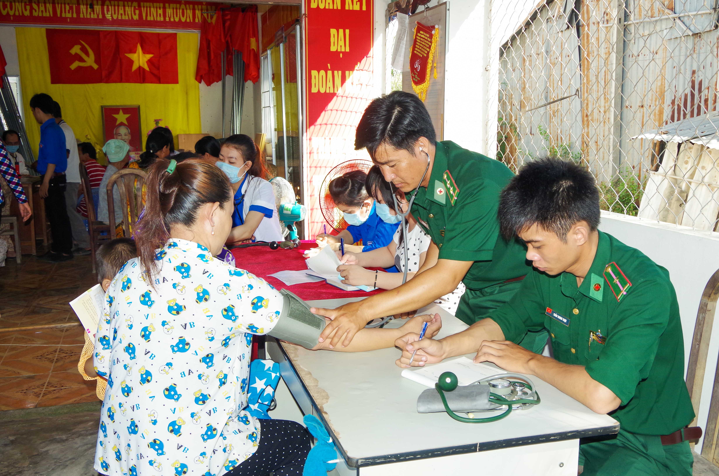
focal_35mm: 36
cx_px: 360
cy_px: 238
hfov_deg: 53.2
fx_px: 718
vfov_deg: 36.7
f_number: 9
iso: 800
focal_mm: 24
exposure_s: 1/180
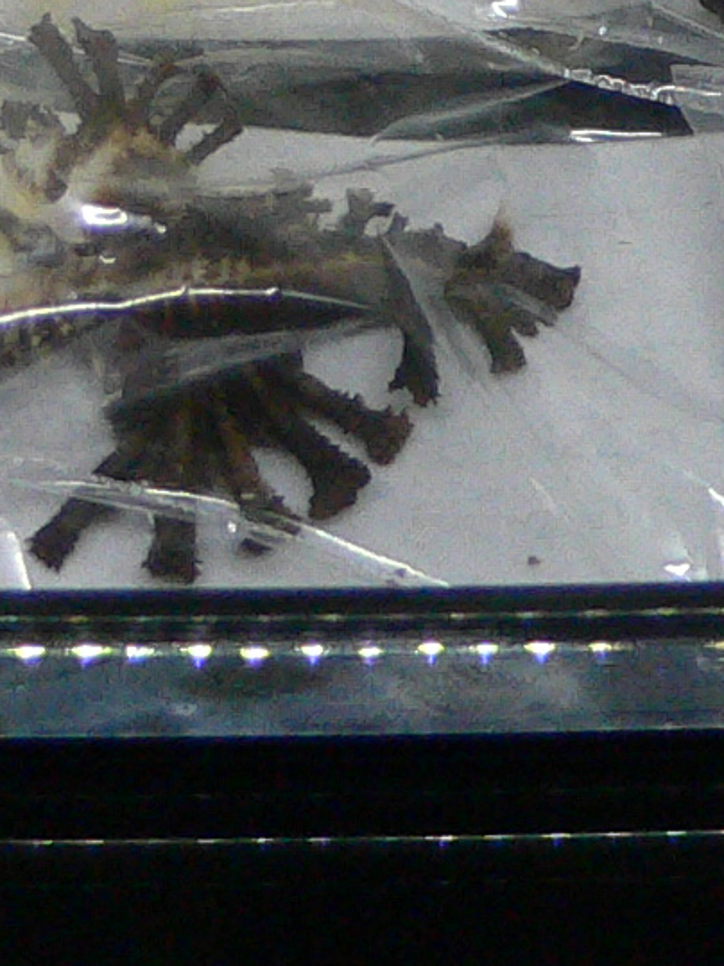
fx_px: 3655
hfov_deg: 11.3
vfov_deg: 14.3
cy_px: -378
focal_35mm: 131
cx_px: 636
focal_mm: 4.6
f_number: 2.8
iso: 200
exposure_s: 1/50
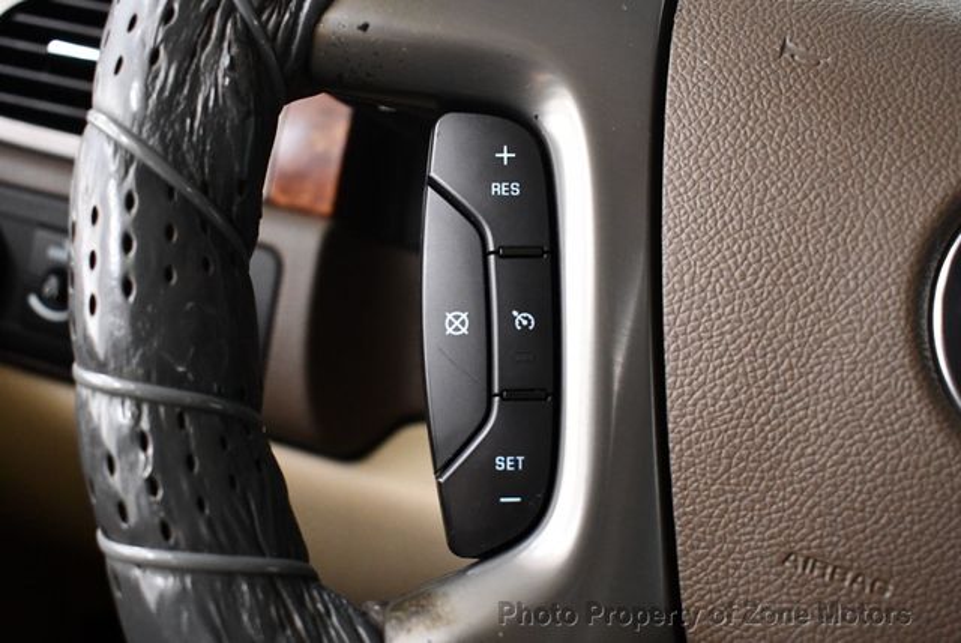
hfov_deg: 46.4
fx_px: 1122
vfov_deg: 32.0
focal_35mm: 42
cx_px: 480
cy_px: 322
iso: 2500
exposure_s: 1/125
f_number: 3.8
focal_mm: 21
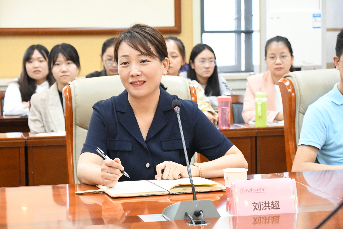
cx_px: 172
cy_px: 114
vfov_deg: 14.7
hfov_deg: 21.9
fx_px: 886
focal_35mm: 93
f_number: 5
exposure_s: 1/100
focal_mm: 62
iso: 5600
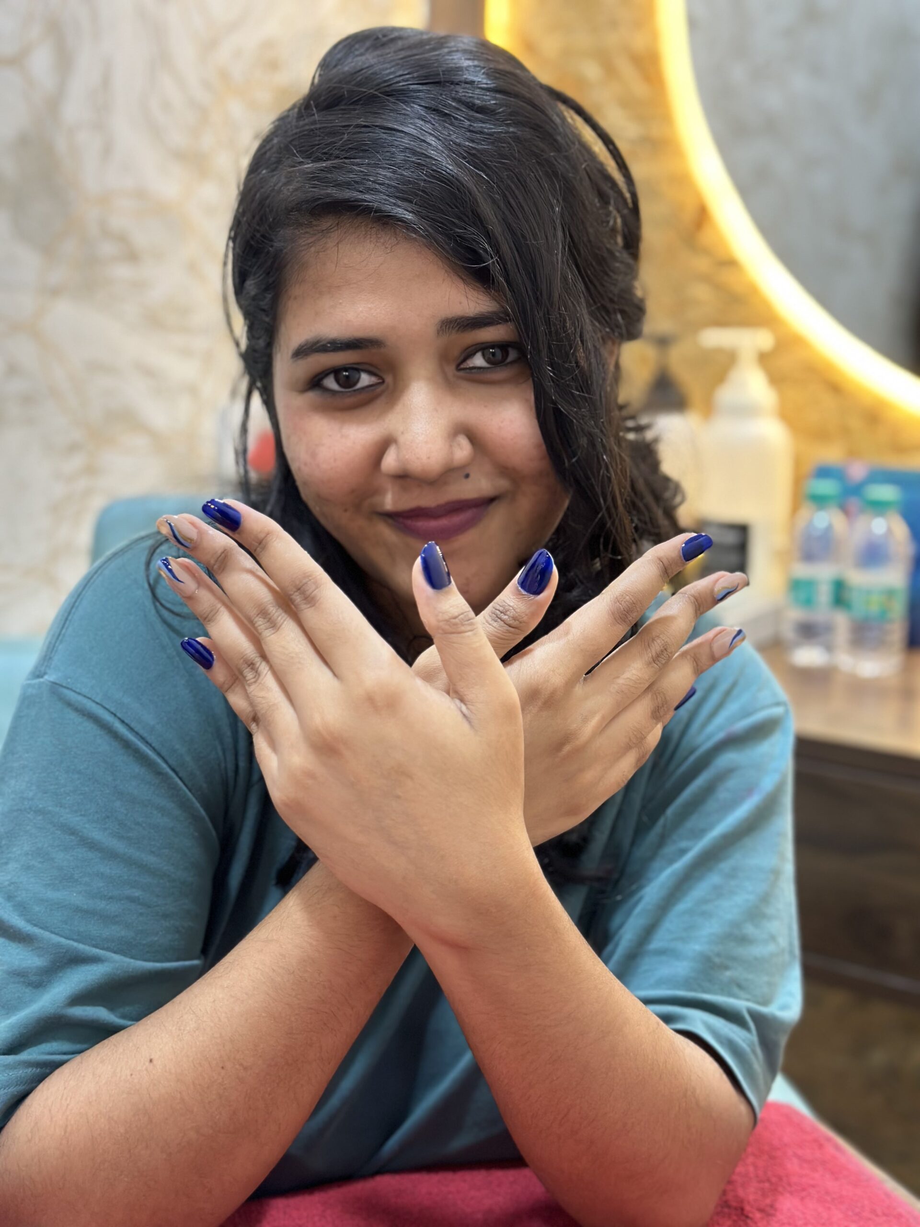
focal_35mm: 48
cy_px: 614
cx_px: 460
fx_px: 1701
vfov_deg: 39.7
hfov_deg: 30.3
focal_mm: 6.86
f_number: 1.78
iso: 160
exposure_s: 1/50
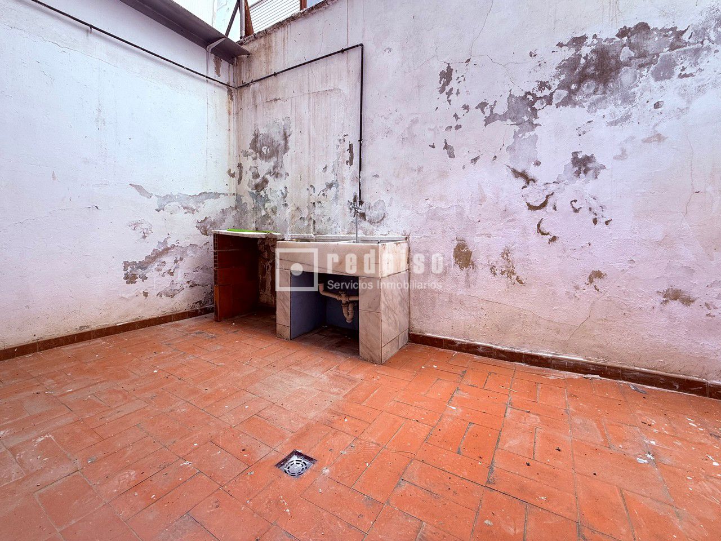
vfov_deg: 85.7
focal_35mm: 14
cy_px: 270
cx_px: 360
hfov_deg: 102.1
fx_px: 292
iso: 40
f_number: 2.2
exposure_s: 1/101
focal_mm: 2.22
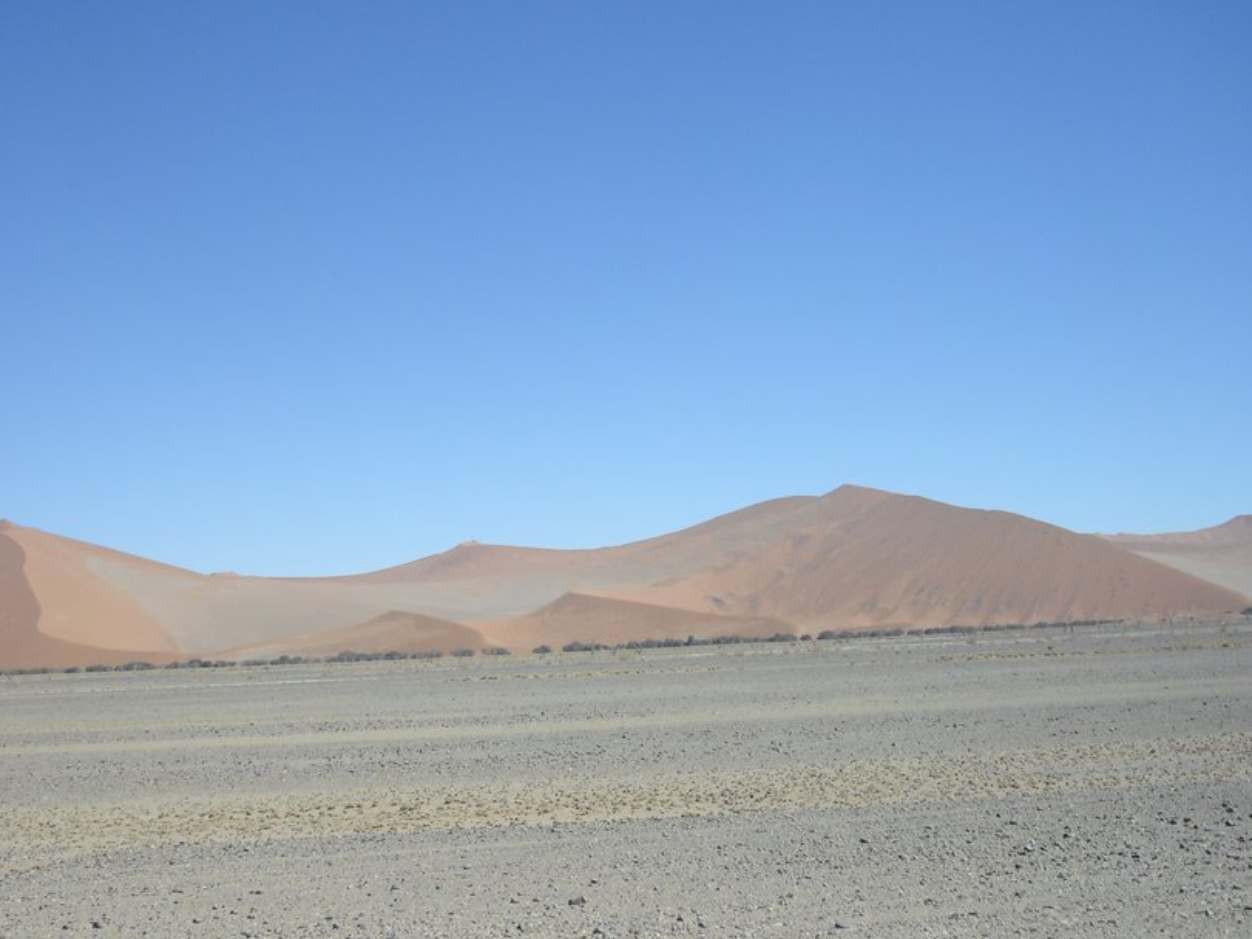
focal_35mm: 48
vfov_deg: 30.2
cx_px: 571
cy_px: 511
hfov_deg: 39.6
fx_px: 1736
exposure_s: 1/320
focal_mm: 6.2
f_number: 8
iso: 100
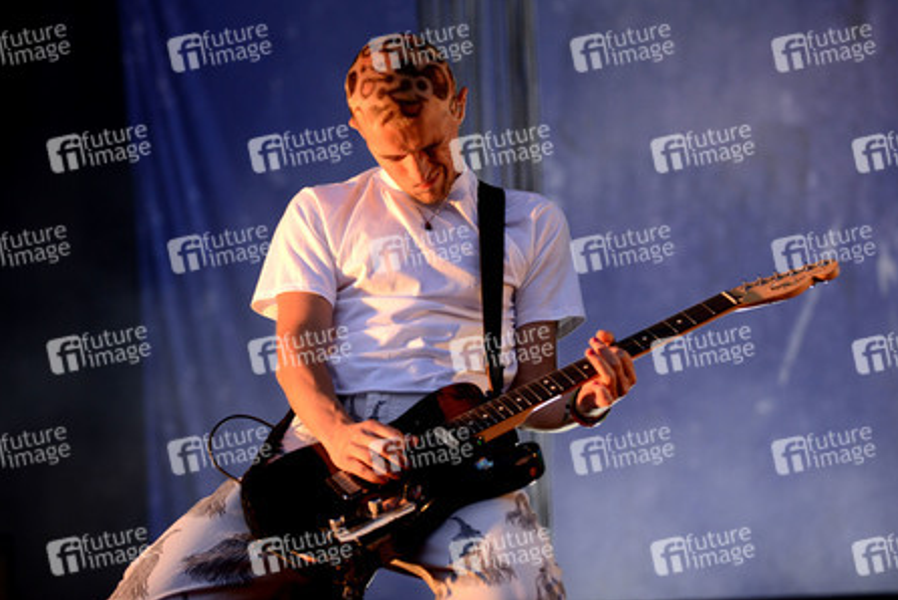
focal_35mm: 103
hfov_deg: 19.8
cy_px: 300
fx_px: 2571
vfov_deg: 13.3
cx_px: 448
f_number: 2.8
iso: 1600
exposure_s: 1/200
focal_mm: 102
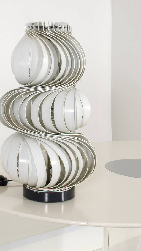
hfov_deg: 17.0
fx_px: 470
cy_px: 105
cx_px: 45
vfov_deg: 29.8
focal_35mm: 71
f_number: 18
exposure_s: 1/160
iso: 100
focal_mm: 35
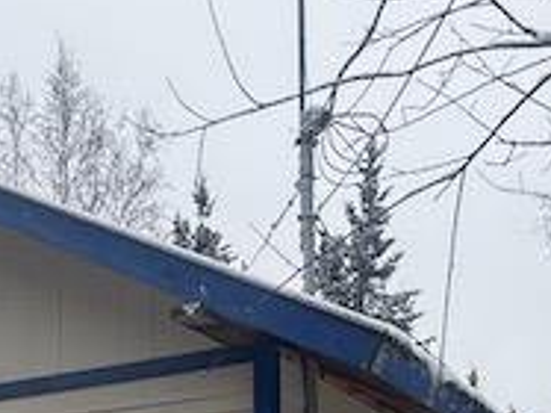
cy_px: 537
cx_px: 301
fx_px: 954
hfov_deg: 32.2
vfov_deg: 21.9
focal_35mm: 60
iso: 40
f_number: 2.2
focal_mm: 2.22
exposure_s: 1/281
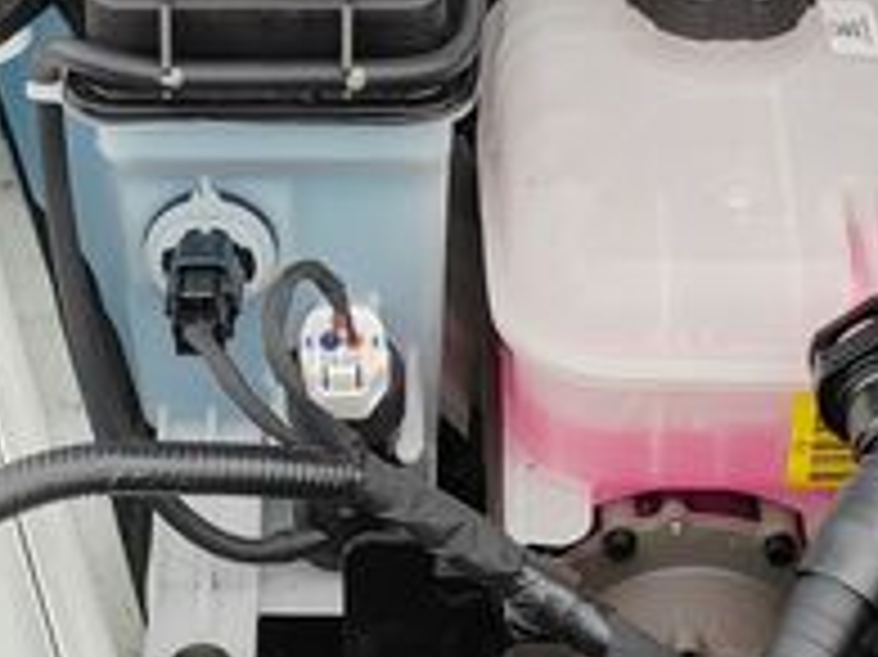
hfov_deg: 19.2
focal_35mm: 102
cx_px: 333
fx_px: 2586
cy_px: -22
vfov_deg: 14.2
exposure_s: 1/230
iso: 100
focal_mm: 5.52
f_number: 1.9
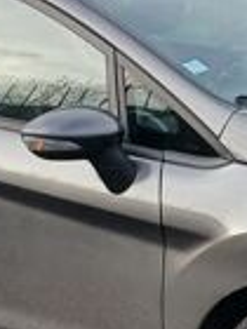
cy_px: 357
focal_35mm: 119
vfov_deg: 16.1
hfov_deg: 12.4
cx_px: 195
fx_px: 1132
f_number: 1.8
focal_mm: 3.98
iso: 32
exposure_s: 1/120
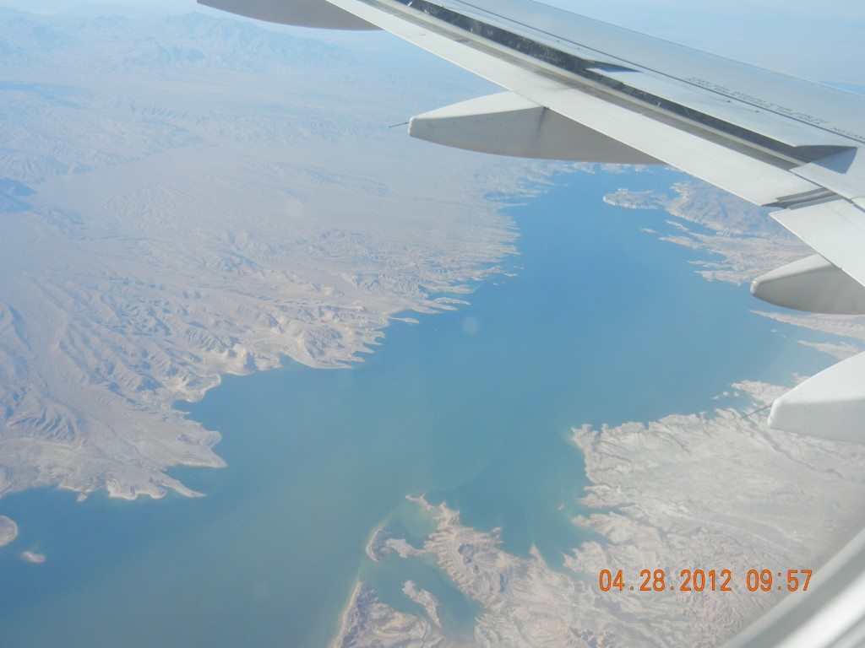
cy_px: 324
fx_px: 975
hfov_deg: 47.9
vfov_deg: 36.8
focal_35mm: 39
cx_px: 432
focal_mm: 7.1
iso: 160
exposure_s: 1/259
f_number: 7.4
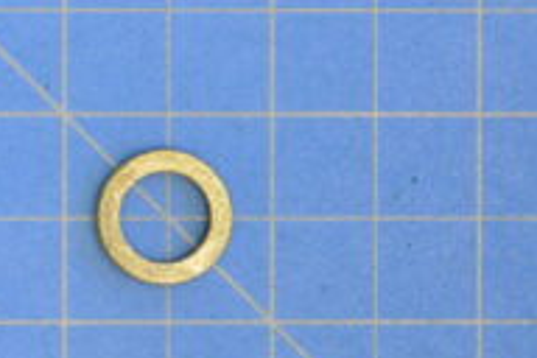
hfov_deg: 2.9
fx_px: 10486
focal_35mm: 703
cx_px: 168
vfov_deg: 2.0
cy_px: 215
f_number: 8
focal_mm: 200
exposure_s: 1/8
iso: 6400
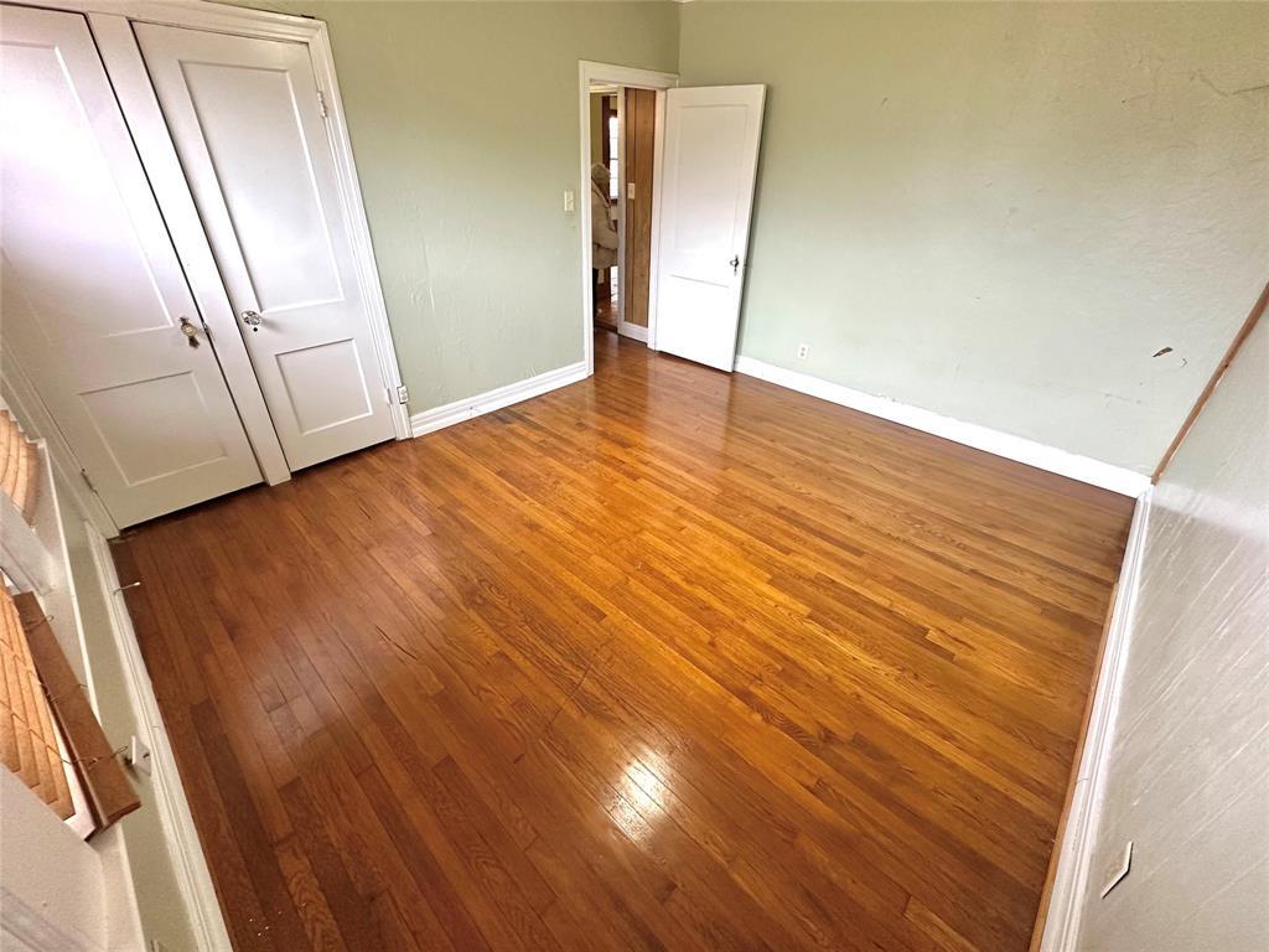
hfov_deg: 102.1
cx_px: 634
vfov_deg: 85.7
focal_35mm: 14
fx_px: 513
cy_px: 476
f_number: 2.2
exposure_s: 1/60
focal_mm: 2.22
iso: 250
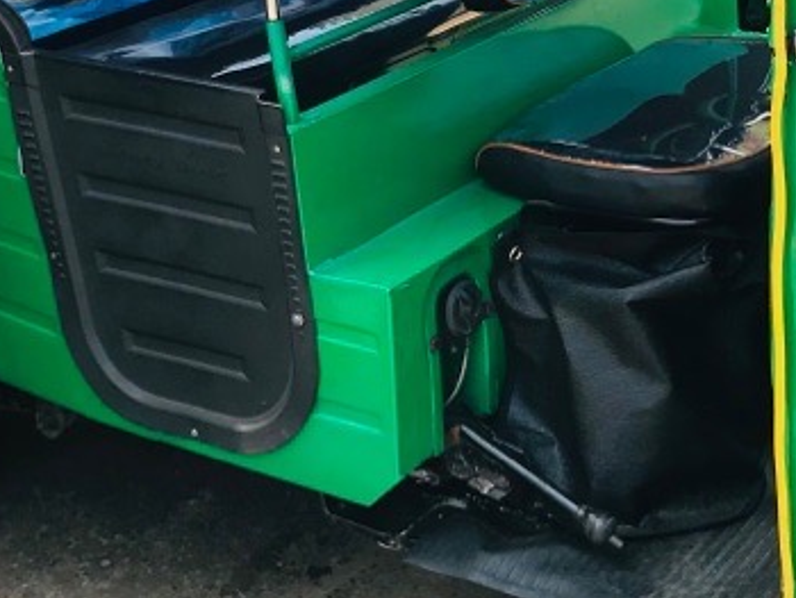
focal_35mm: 80
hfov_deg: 24.3
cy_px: 34
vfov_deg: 18.1
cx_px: 512
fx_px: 1841
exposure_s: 1/613
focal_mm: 3.99
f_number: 1.8
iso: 20
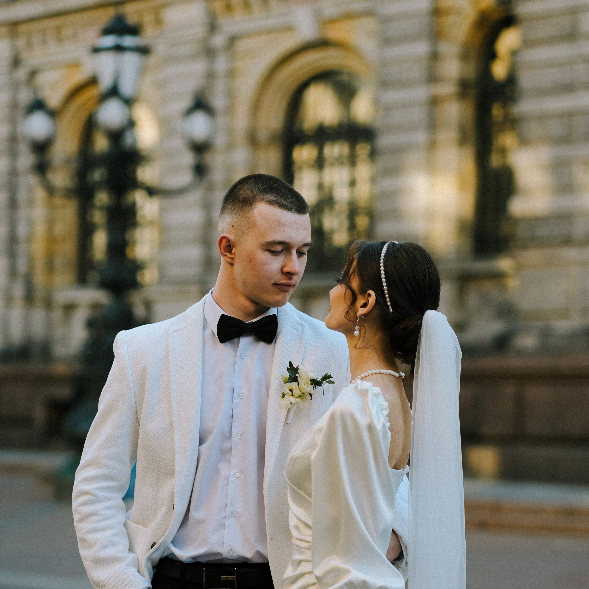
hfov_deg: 16.0
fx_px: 2098
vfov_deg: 15.9
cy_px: 420
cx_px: 294
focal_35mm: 109
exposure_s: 1/800
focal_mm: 85
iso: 160
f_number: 2.5
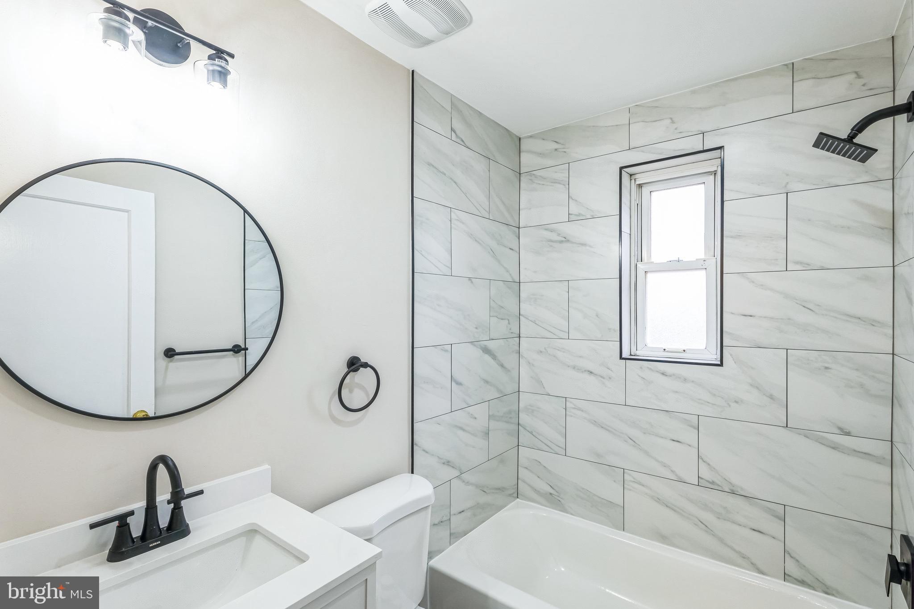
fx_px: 406
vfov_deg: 73.7
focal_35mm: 16
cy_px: 304
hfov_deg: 96.7
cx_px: 457
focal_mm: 16
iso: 800
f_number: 9
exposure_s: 1/40
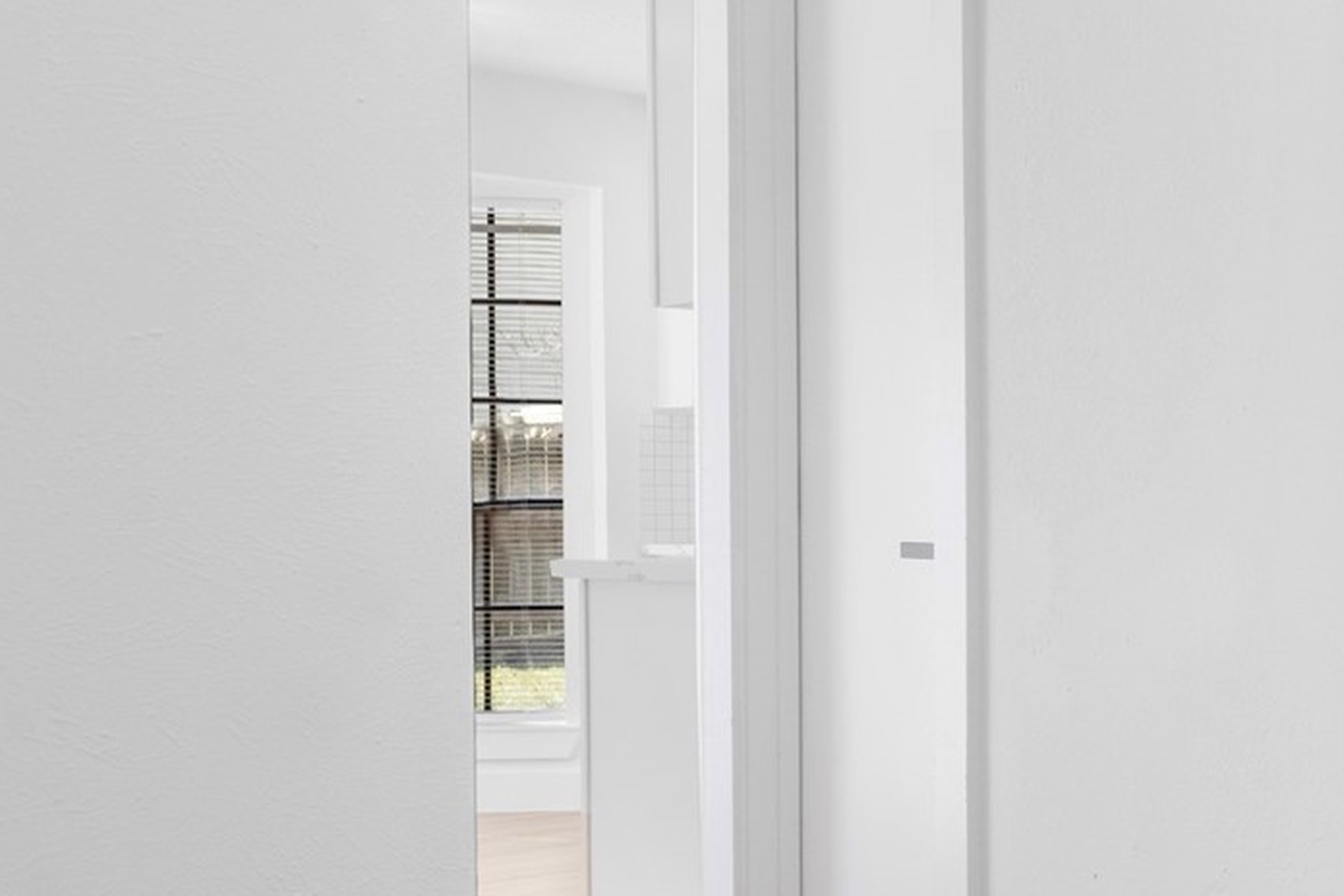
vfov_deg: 27.0
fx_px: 1866
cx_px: 2000
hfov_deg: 27.6
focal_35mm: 50
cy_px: 486
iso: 250
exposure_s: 1/6
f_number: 9
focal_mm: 16
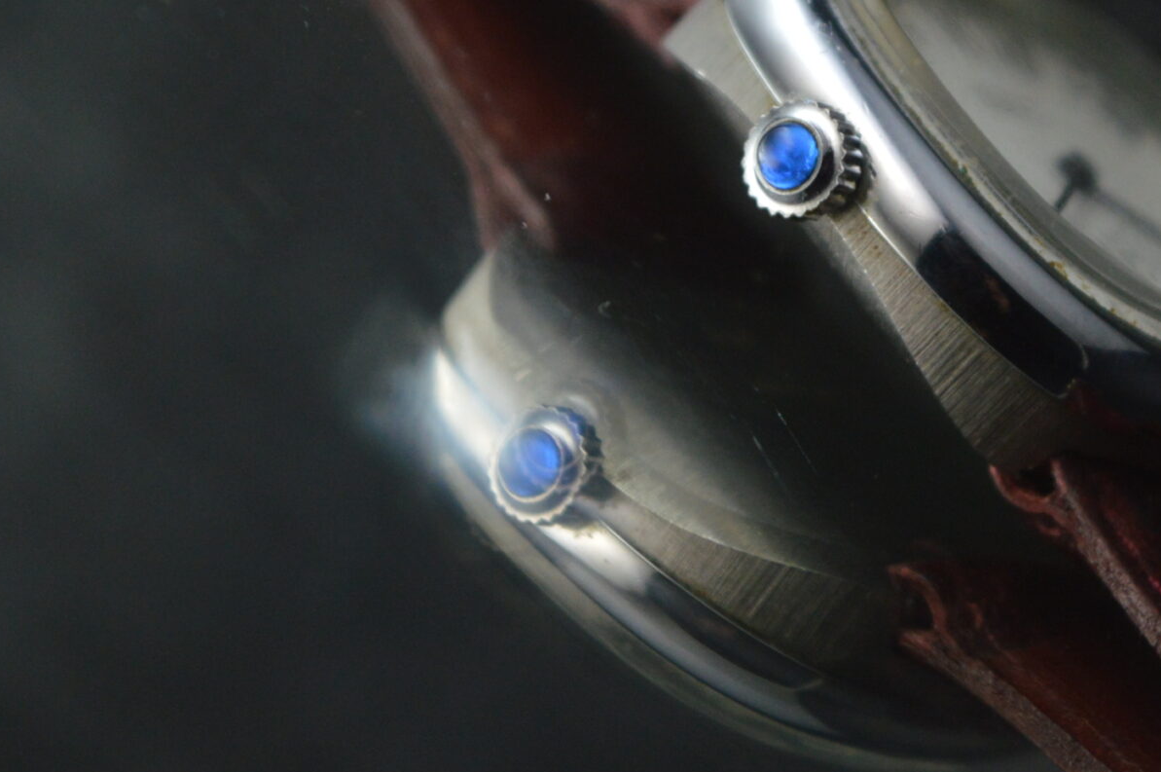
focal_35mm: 177
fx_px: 5705
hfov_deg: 11.6
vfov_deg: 7.7
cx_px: 816
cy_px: 229
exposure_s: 1/125
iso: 800
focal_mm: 55
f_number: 5.6
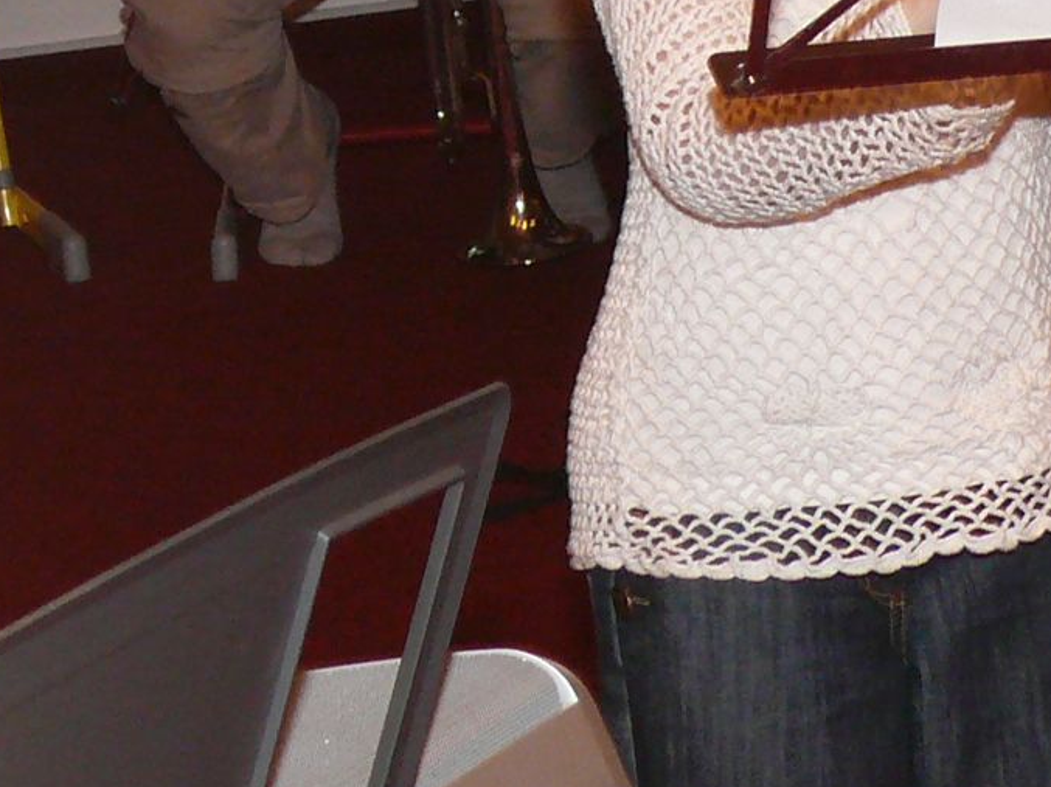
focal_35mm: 224
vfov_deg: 6.6
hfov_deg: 8.8
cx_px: 1099
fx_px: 6797
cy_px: -140
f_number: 3.2
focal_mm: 11.2
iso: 200
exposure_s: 1/30
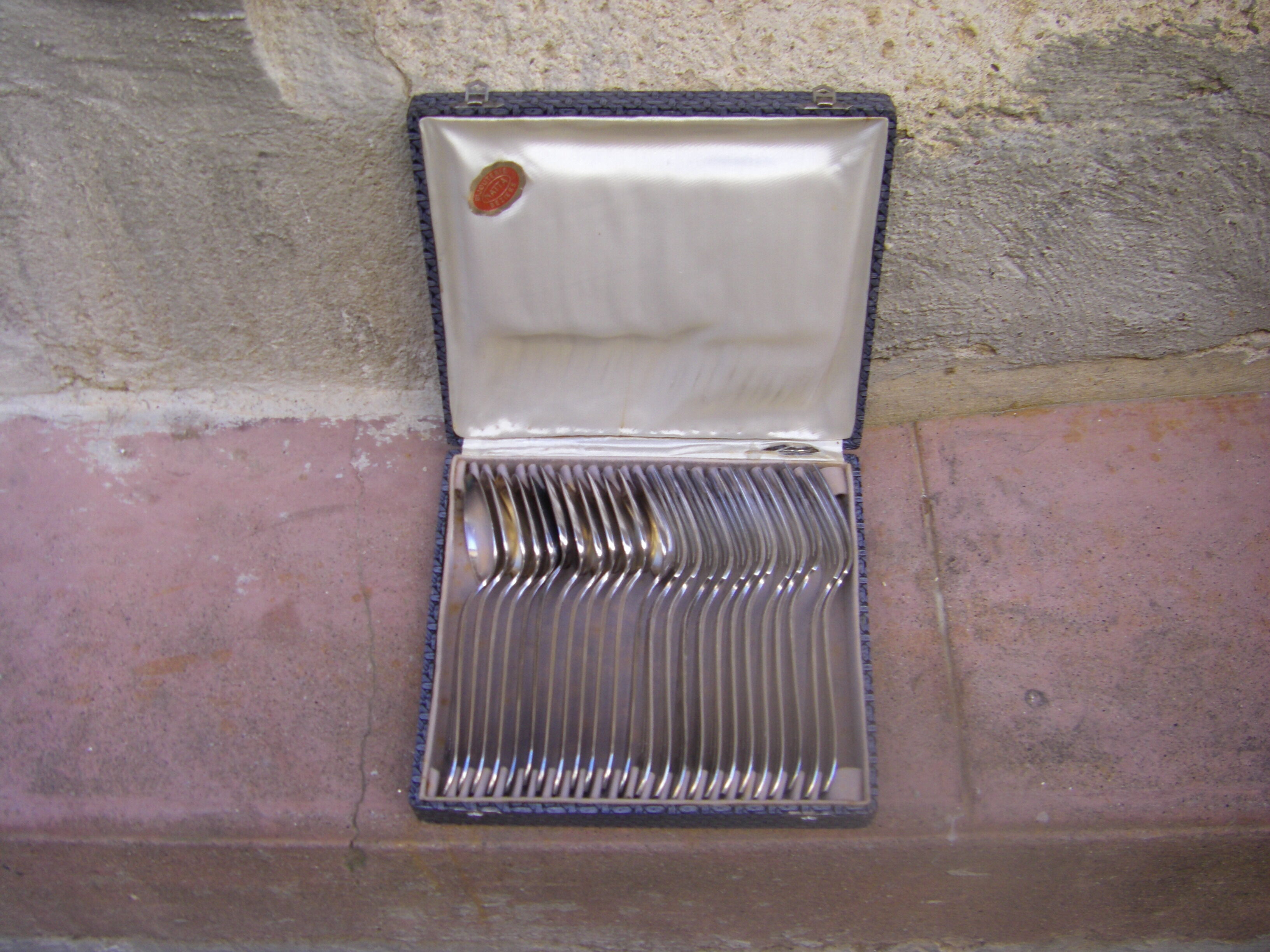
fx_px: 1394
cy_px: 476
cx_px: 635
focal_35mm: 38
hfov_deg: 49.0
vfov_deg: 37.7
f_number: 3.5
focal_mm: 6.3
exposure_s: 1/50
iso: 100
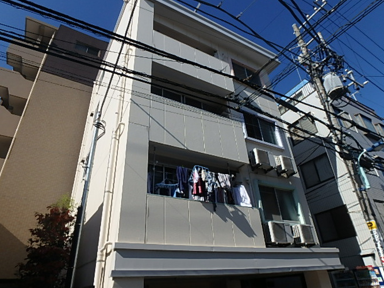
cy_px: 144
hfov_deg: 76.4
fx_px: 244
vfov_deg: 61.1
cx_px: 190
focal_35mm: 22
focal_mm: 3.7
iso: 125
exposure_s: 1/640
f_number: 6
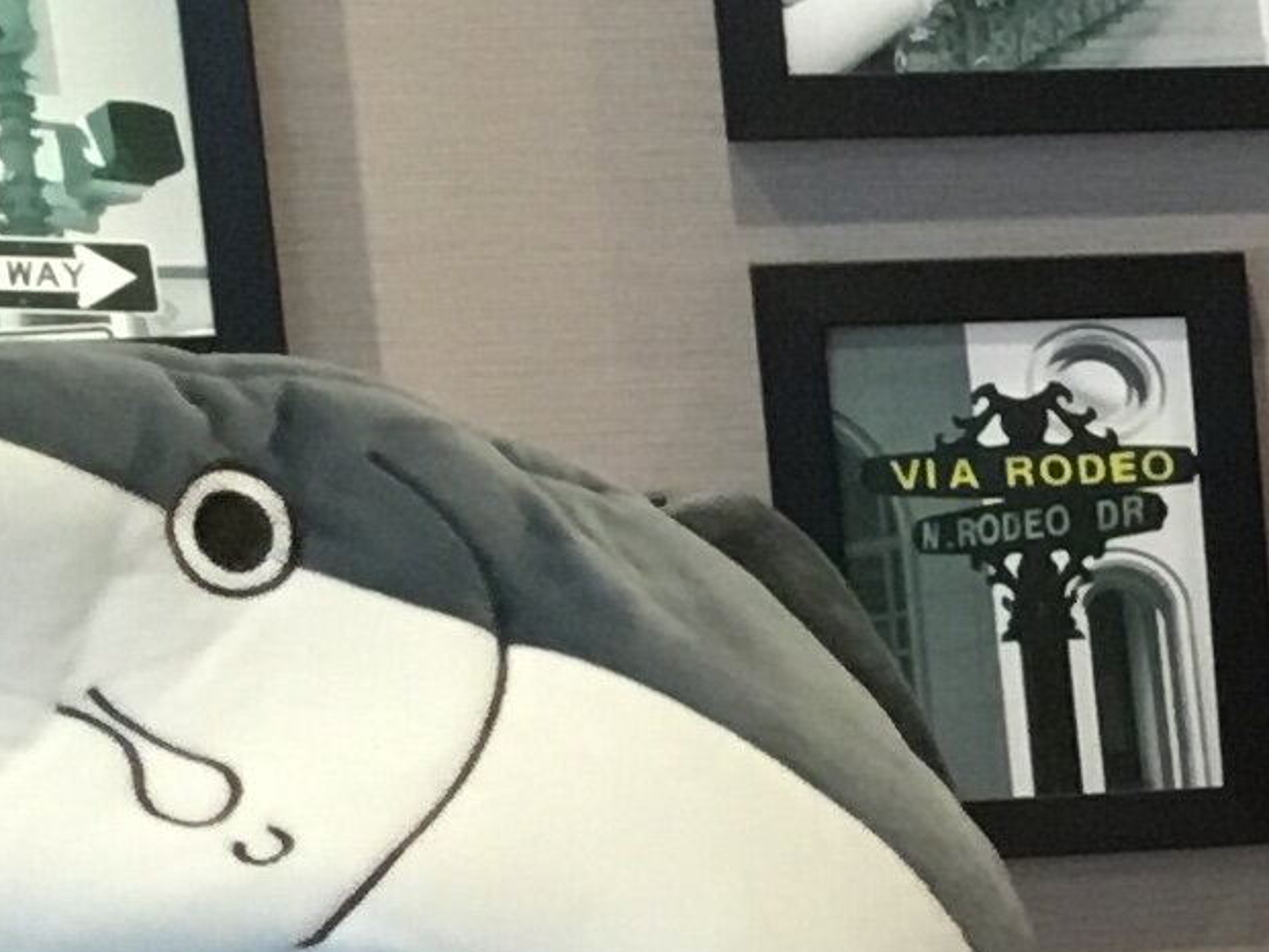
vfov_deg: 8.9
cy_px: 1438
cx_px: 2544
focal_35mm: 163
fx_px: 5977
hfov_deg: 11.0
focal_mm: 3.3
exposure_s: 1/30
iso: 125
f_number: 2.4
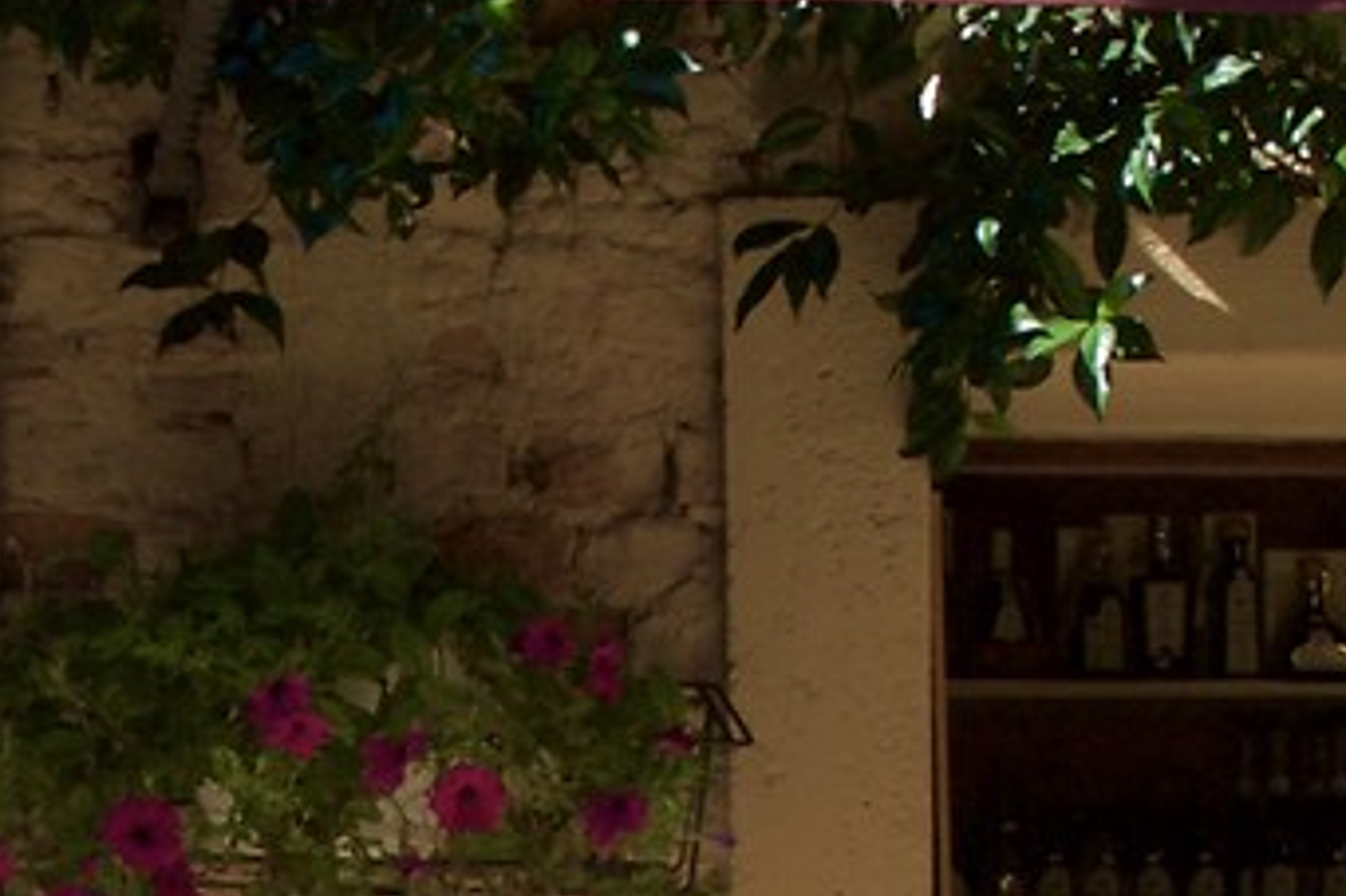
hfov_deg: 12.1
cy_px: 1328
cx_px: 59
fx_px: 6315
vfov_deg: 8.0
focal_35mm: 169
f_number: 8
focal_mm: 16
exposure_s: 1/160
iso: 100
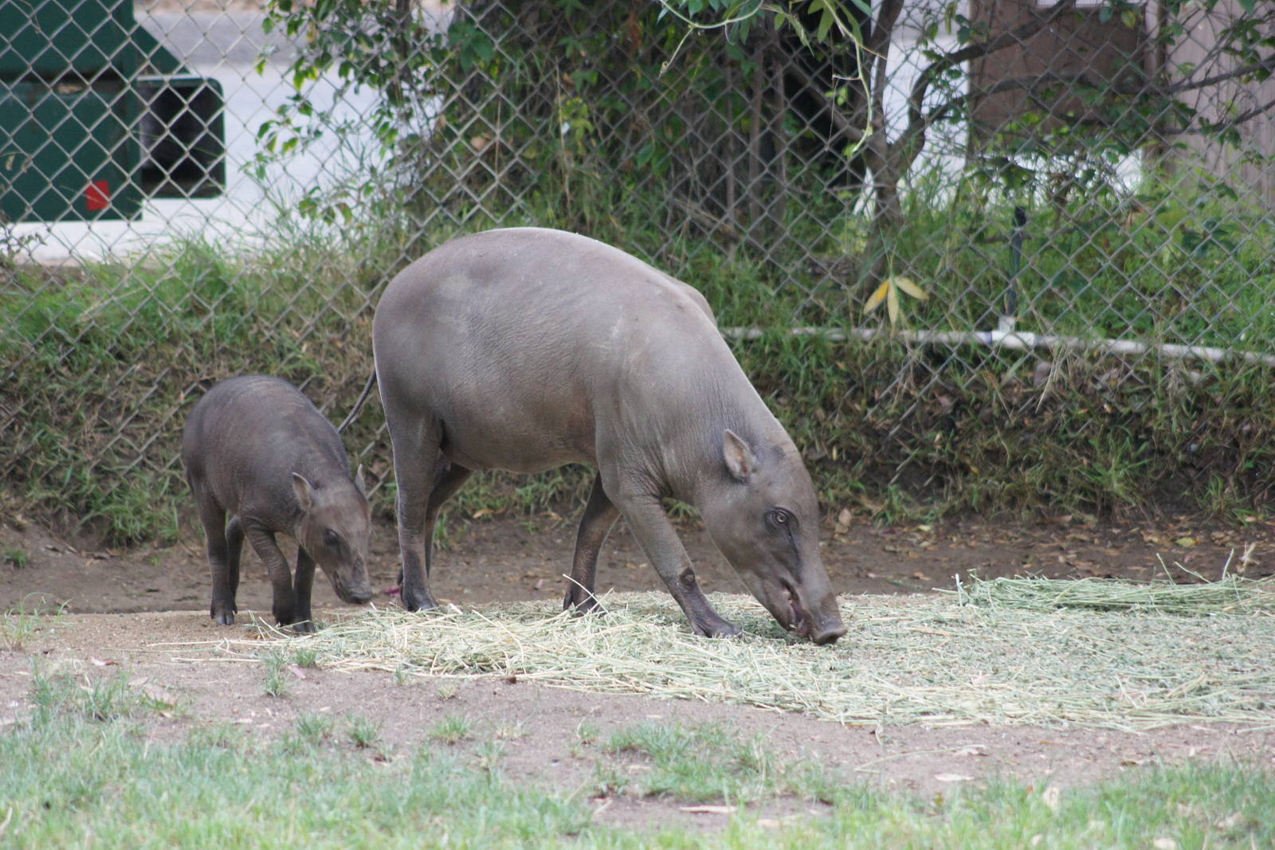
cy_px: 425
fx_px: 10625
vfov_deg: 4.6
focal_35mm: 300
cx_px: 638
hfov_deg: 6.9
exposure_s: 1/160
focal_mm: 200
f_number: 5.6
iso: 1600
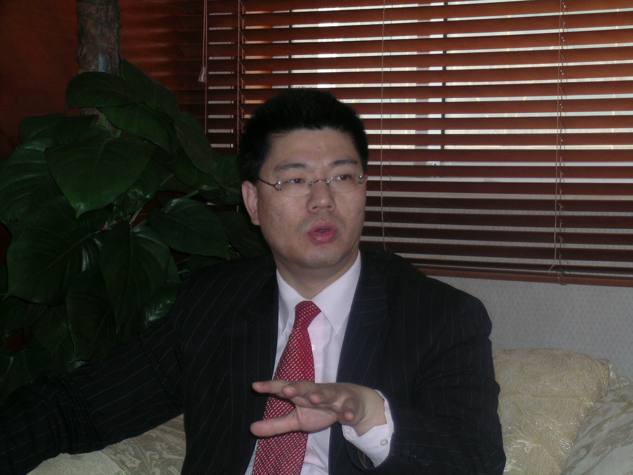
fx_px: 2121
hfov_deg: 17.0
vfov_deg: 12.8
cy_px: 238
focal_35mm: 116
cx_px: 316
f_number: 4.6
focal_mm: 24
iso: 140
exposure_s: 1/121
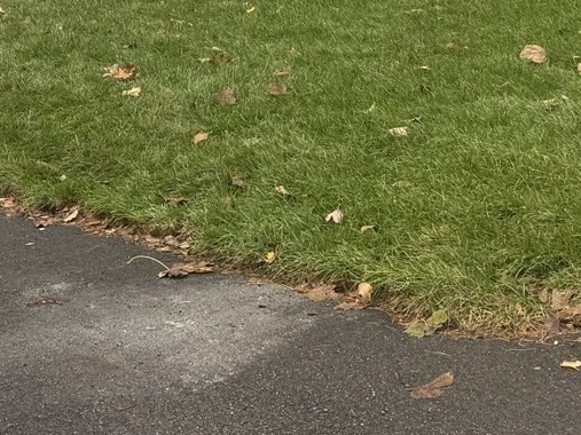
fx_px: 1628
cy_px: -440
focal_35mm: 97
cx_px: 147
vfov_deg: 13.1
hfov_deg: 20.1
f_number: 1.78
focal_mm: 6.76
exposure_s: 1/671
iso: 80
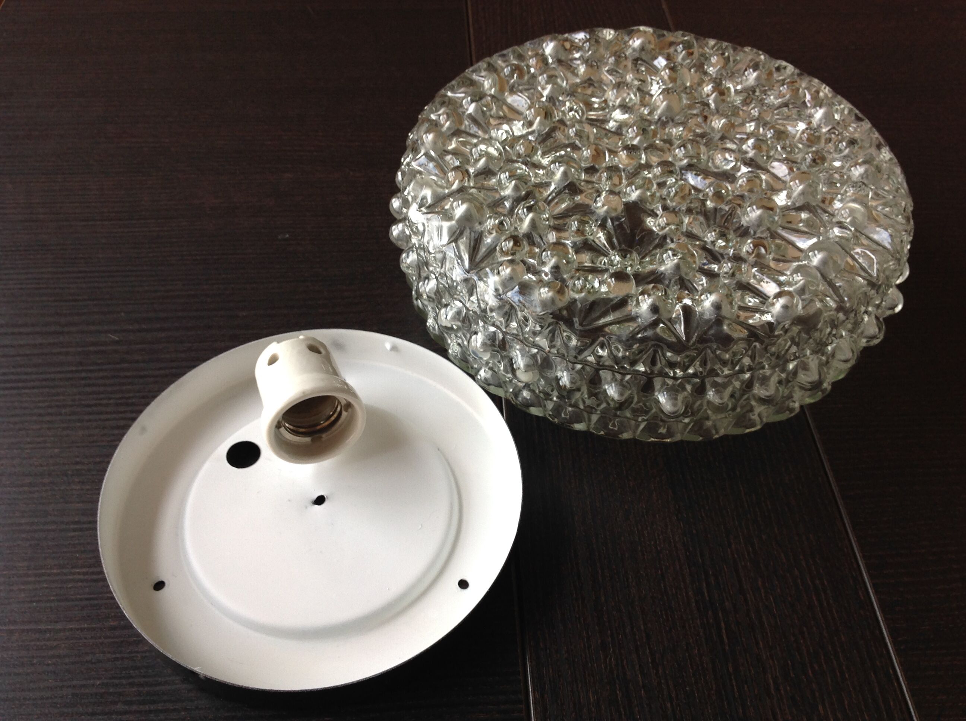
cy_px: 360
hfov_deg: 52.7
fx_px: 975
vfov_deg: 40.6
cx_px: 483
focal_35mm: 35
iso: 64
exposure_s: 1/24
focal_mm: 4.28
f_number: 2.4
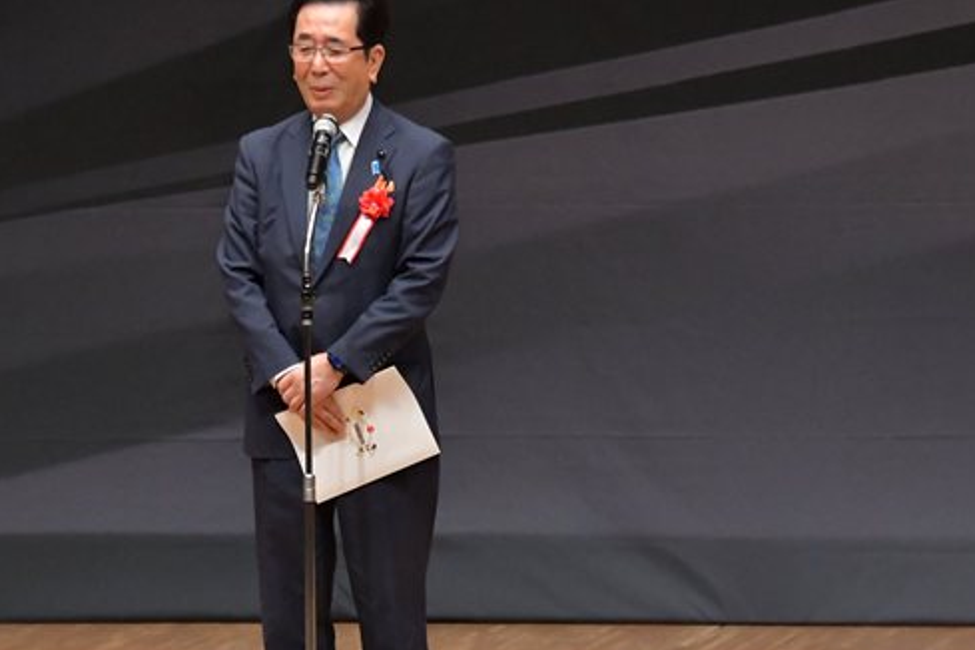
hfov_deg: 5.1
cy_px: 417
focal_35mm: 404
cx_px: 274
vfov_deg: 3.4
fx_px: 10941
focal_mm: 170
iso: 6400
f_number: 5.6
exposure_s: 1/400
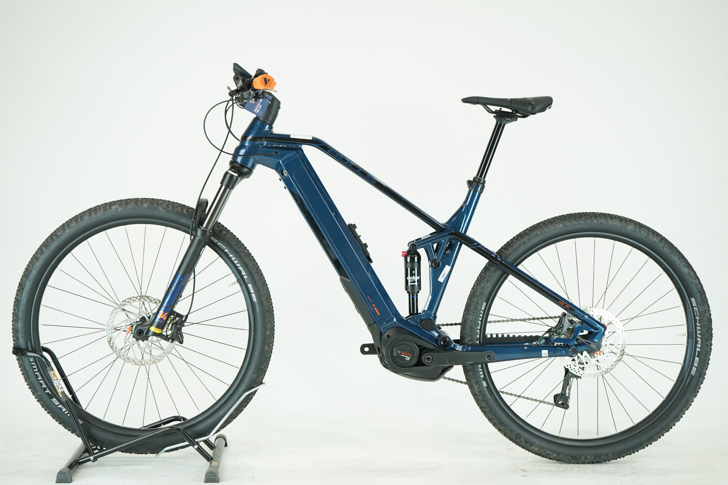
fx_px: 1072
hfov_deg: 37.5
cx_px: 364
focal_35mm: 53
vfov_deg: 25.5
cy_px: 242
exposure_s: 1/200
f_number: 5.6
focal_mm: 53
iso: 1600
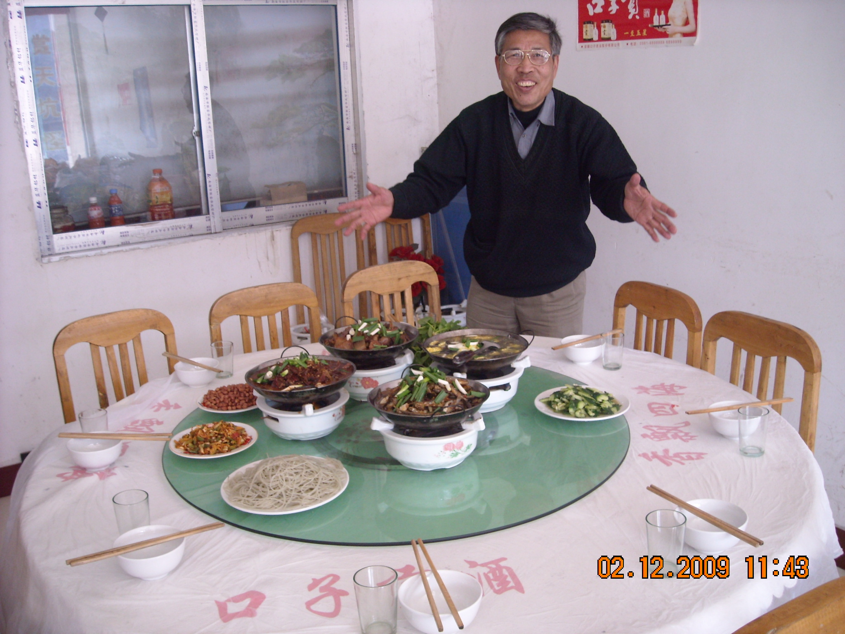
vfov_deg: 40.7
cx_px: 422
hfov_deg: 52.6
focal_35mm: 35
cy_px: 317
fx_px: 854
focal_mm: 5.7
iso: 168
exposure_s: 1/60
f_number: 2.8
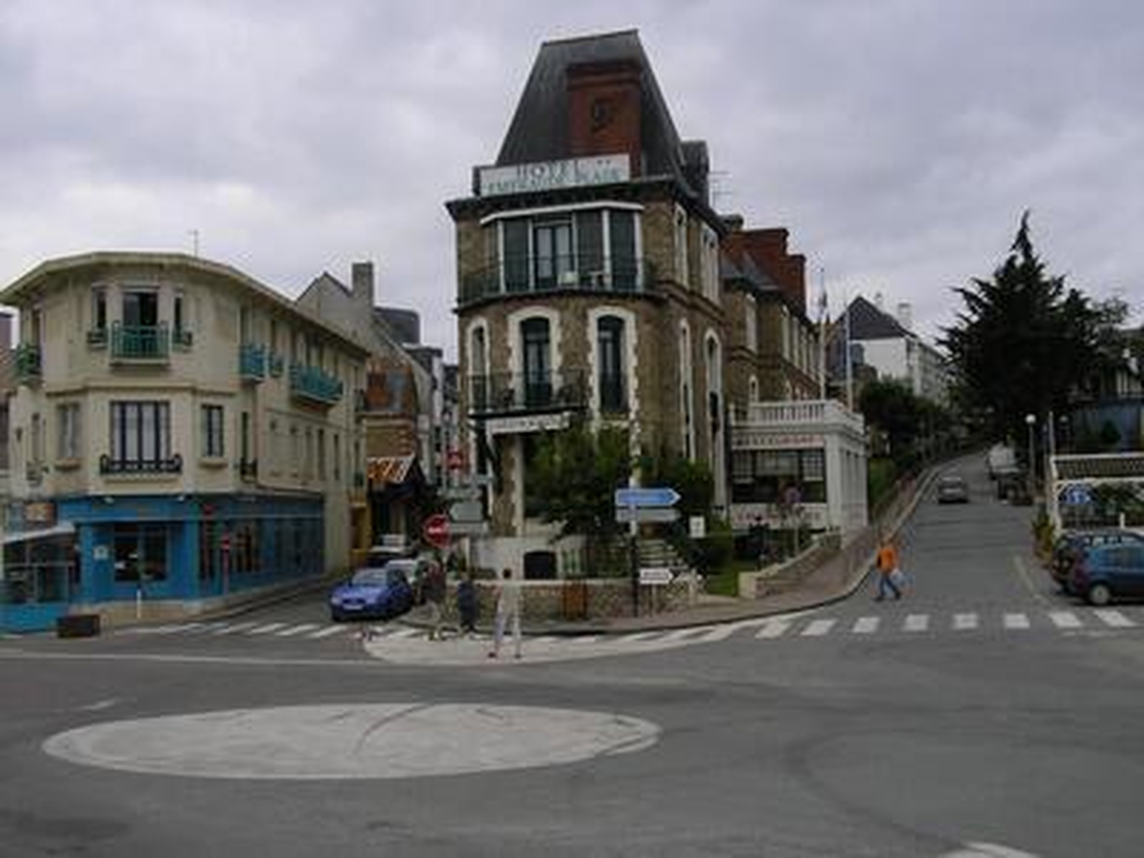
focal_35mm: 38
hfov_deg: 49.0
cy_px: 429
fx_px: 1256
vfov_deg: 37.7
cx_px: 572
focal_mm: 5.8
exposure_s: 1/500
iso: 50
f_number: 4.1
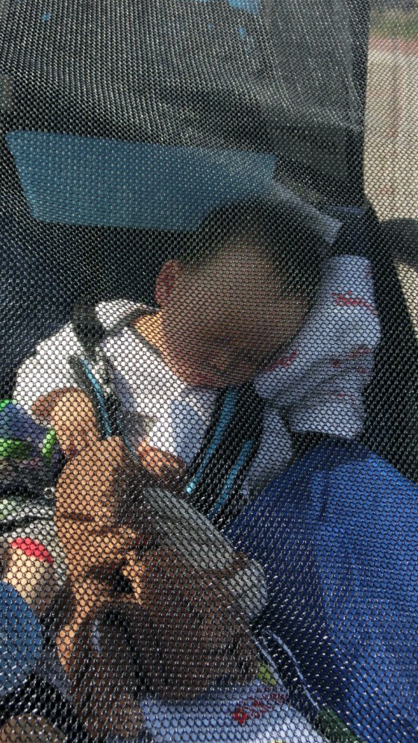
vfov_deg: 67.9
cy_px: 380
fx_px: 552
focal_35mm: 28
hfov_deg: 41.1
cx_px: 153
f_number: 3.3
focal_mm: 4.4
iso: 80
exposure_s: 1/800
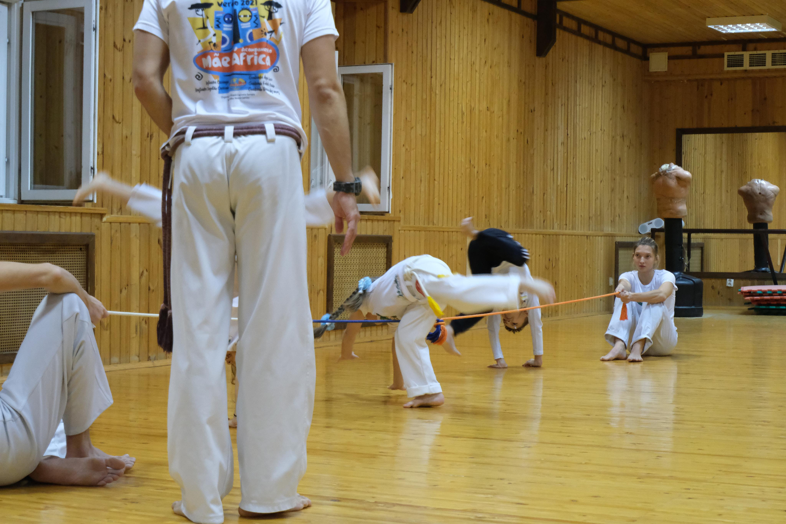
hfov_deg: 29.7
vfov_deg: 20.0
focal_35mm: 68
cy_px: 262
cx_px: 393
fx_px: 1485
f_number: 5.6
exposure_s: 1/75
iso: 6400
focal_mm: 45
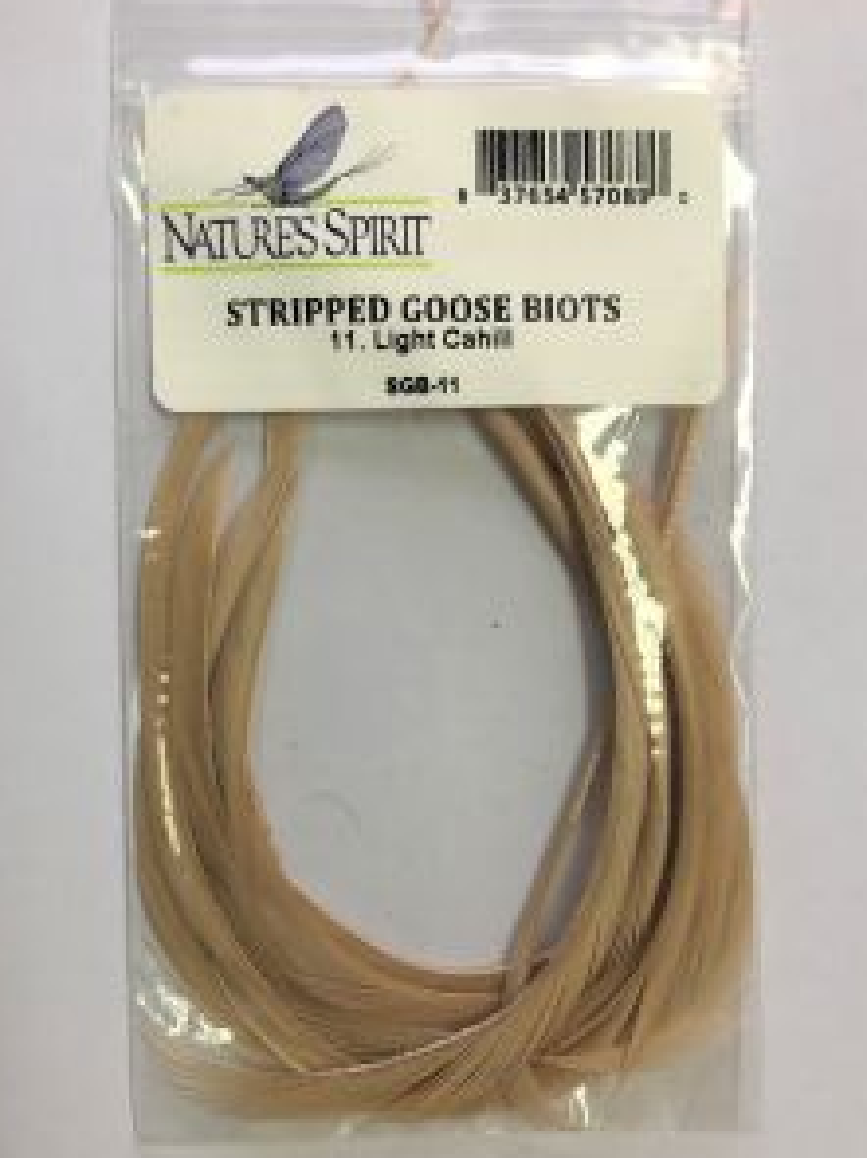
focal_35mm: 38
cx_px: 479
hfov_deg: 37.7
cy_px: 597
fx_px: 1270
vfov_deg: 49.0
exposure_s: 1/50
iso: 25
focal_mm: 3.99
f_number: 1.8
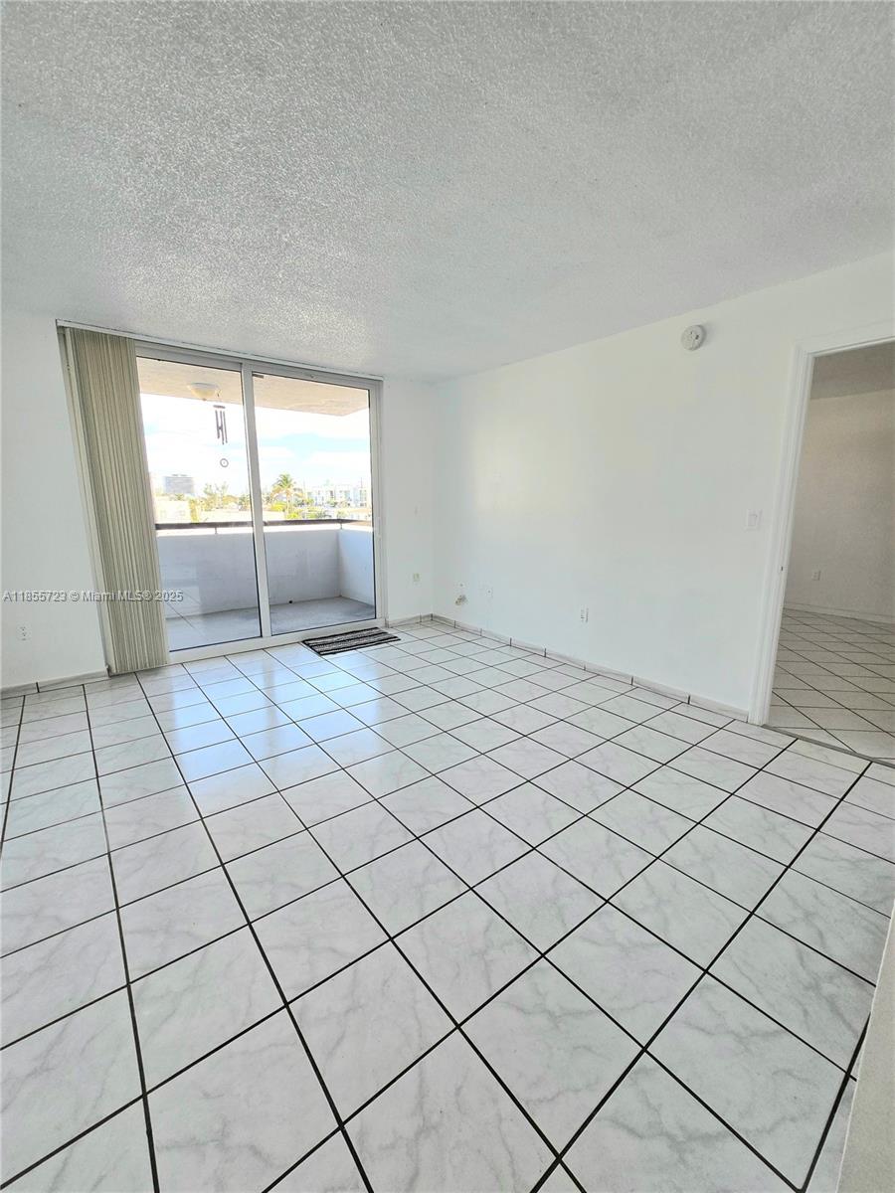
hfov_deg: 89.9
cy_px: 596
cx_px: 448
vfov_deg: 106.2
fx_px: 448
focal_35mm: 13
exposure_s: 1/156
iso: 50
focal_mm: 2.2
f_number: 2.2
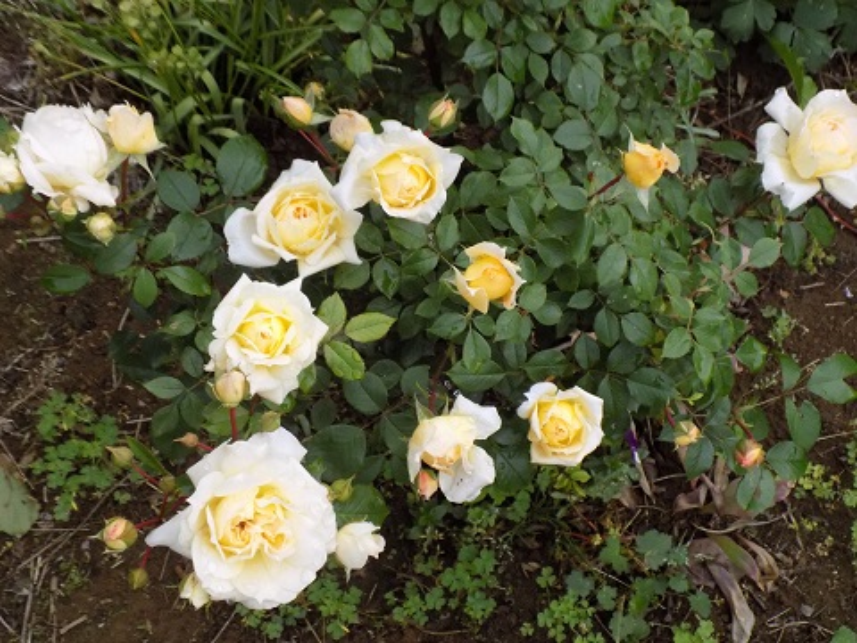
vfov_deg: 35.1
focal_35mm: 41
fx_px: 1015
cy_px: 322
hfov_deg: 45.8
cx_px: 428
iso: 400
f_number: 3.6
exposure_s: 1/25
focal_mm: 7.3
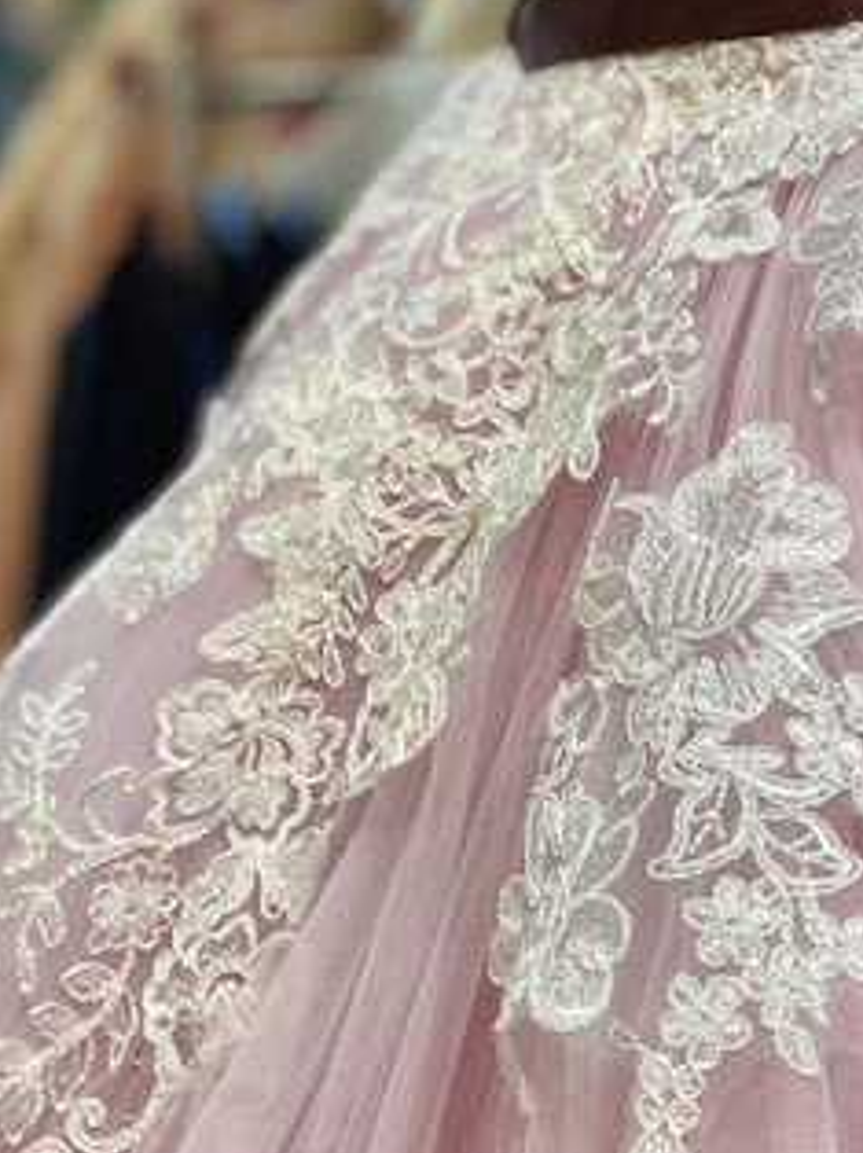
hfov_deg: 27.5
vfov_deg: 35.9
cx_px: 466
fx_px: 1764
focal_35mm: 53
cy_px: 389
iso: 80
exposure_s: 1/120
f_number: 1.8
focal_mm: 4.25
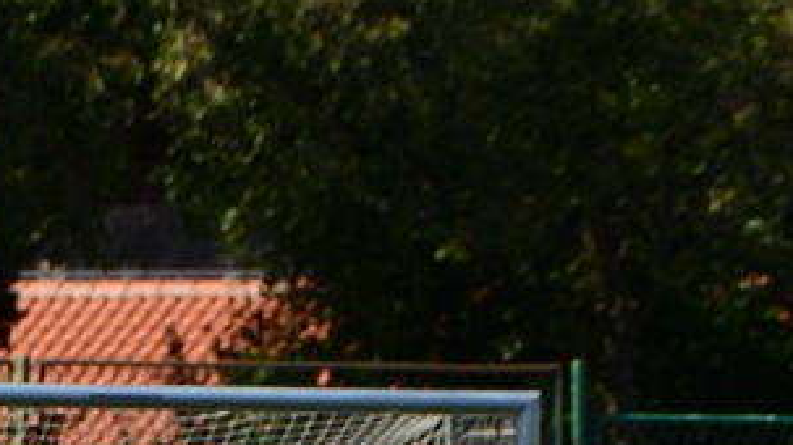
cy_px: 641
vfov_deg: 2.8
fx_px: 8931
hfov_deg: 5.1
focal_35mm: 425
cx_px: 131
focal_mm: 120
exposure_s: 1/1000
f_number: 6.3
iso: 200
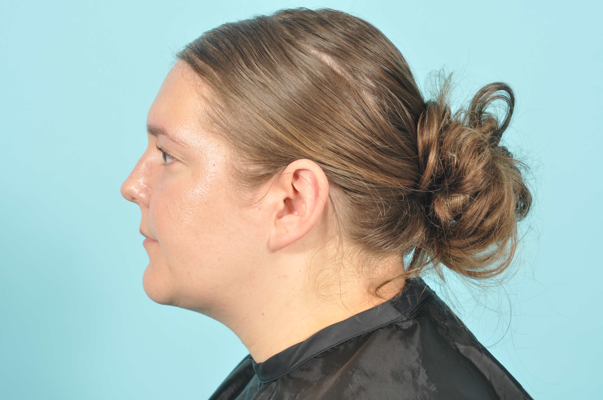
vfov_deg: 15.2
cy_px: 200
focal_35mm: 90
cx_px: 302
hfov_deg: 22.6
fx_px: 1506
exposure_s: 1/125
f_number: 11
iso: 200
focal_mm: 60
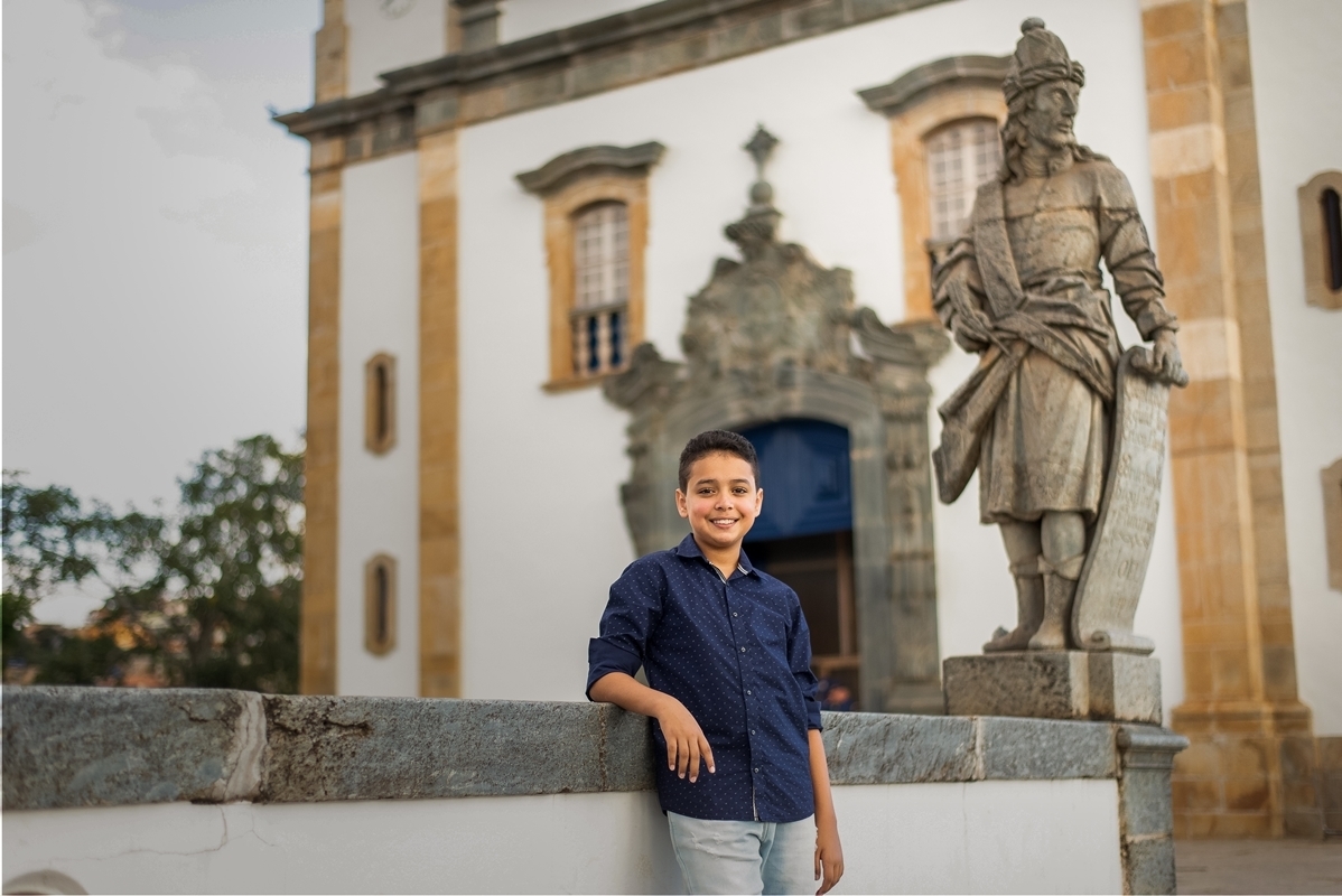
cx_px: 671
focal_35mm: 50
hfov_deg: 39.6
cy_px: 448
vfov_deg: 27.0
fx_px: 1865
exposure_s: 1/4000
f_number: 1.8
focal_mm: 50
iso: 800
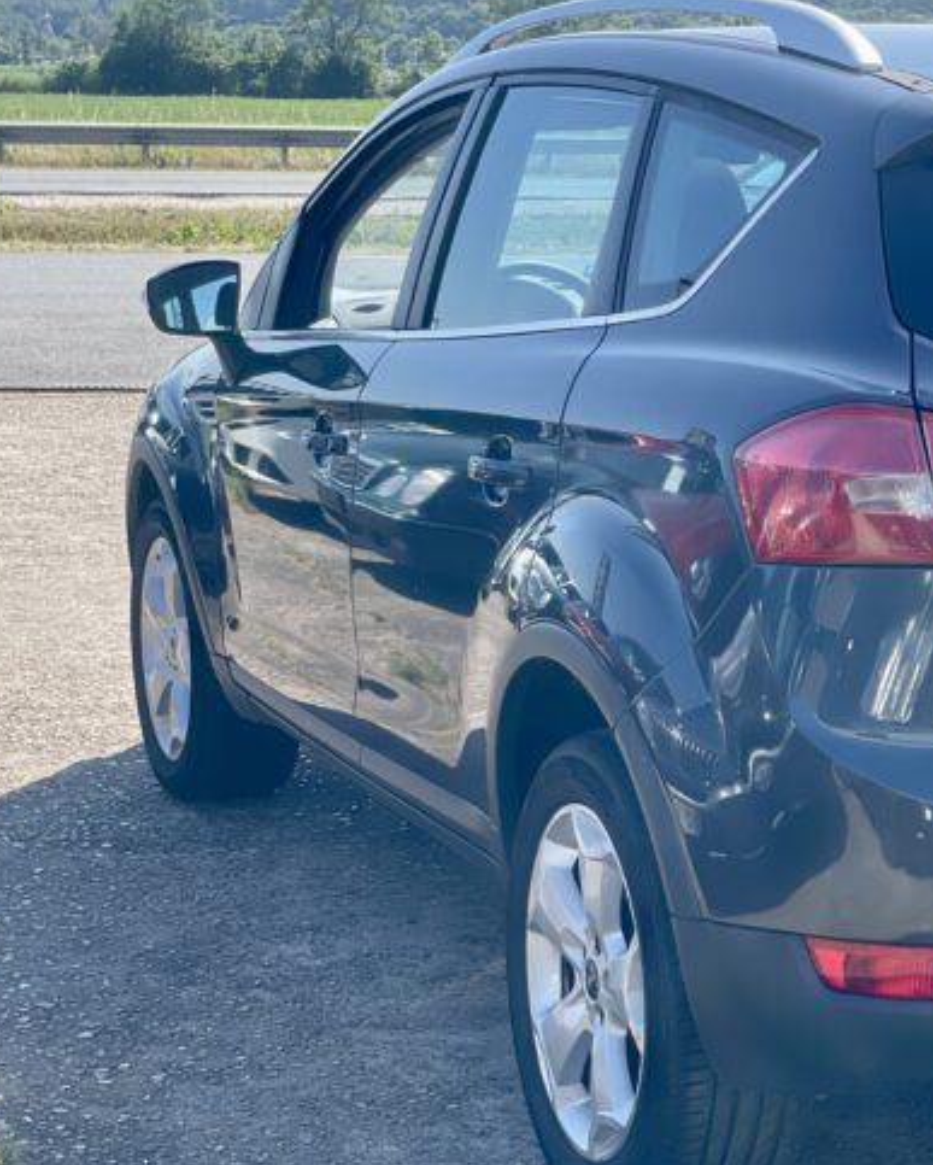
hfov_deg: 17.9
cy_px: 586
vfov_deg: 22.7
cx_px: 931
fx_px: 2897
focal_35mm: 84
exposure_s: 1/761
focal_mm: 6
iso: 32
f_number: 2
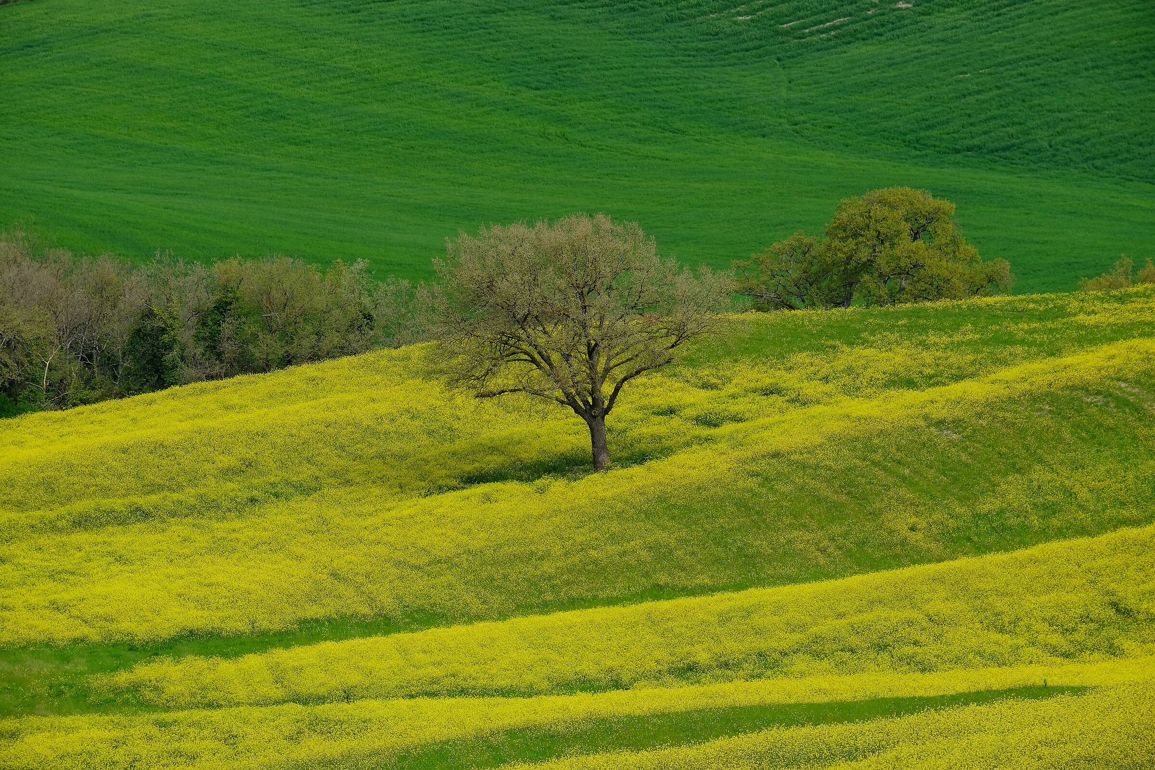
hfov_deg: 6.9
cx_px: 578
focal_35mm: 300
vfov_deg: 4.6
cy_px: 385
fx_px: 9624
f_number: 9
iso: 200
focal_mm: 200
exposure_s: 1/420
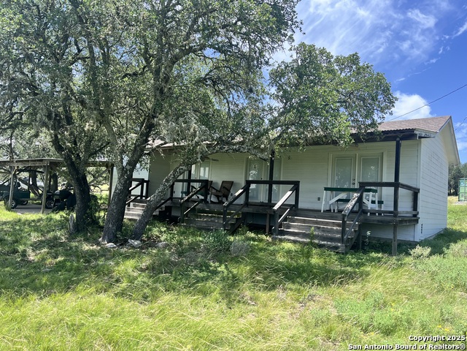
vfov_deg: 53.1
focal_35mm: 26
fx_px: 351
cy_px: 176
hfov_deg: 67.3
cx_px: 234
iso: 50
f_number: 1.6
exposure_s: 1/1106
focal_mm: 5.1
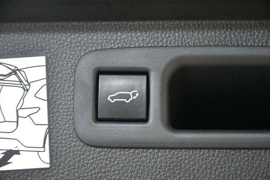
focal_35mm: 150
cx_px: 135
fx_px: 1124
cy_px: 90
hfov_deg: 13.7
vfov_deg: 9.1
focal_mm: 100
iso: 10000
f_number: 5.6
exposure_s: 1/60
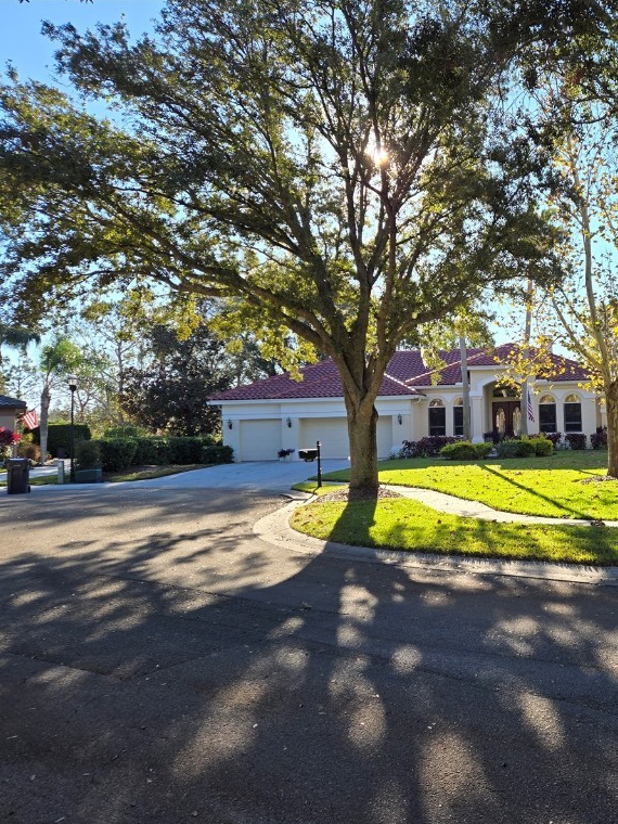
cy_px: 415
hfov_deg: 42.8
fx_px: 738
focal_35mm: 31
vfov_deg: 58.4
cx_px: 516
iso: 25
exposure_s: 1/690
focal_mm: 5.4
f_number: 1.8
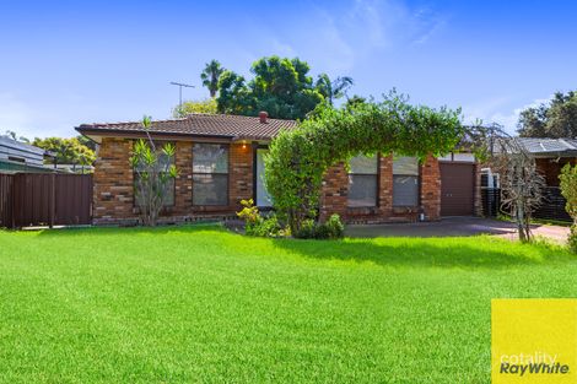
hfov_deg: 86.9
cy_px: 192
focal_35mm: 19
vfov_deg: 64.5
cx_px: 288
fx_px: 304
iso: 400
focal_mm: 19
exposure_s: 1/100
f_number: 11
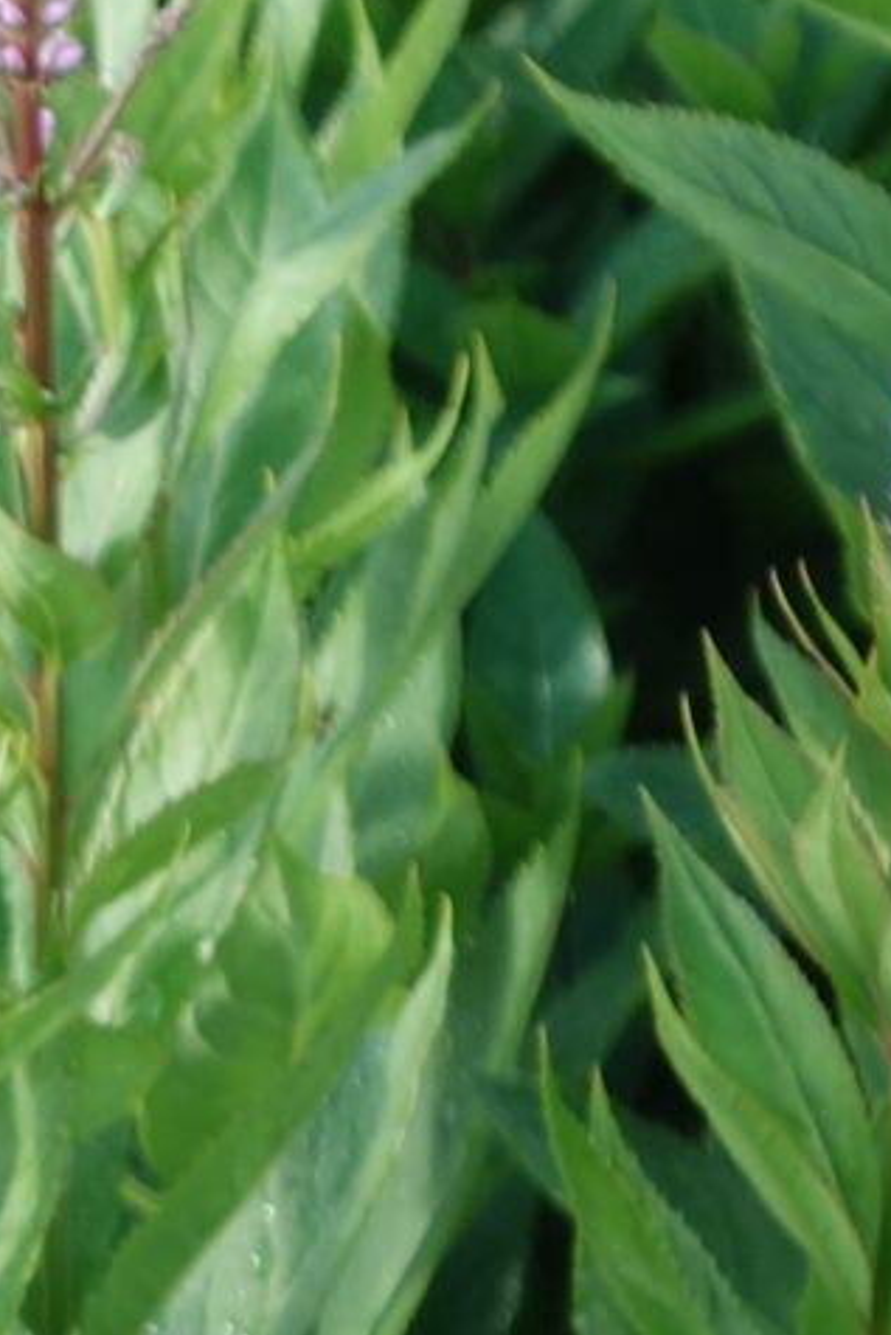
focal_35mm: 264
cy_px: 1650
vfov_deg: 7.7
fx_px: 9793
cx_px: -1491
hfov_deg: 5.0
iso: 125
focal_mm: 18.23
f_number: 4.5
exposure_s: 1/125
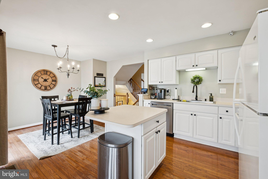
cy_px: 90
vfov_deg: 77.3
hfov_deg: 100.4
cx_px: 134
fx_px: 112
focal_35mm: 15
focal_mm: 10
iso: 250
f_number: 8
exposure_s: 1/8
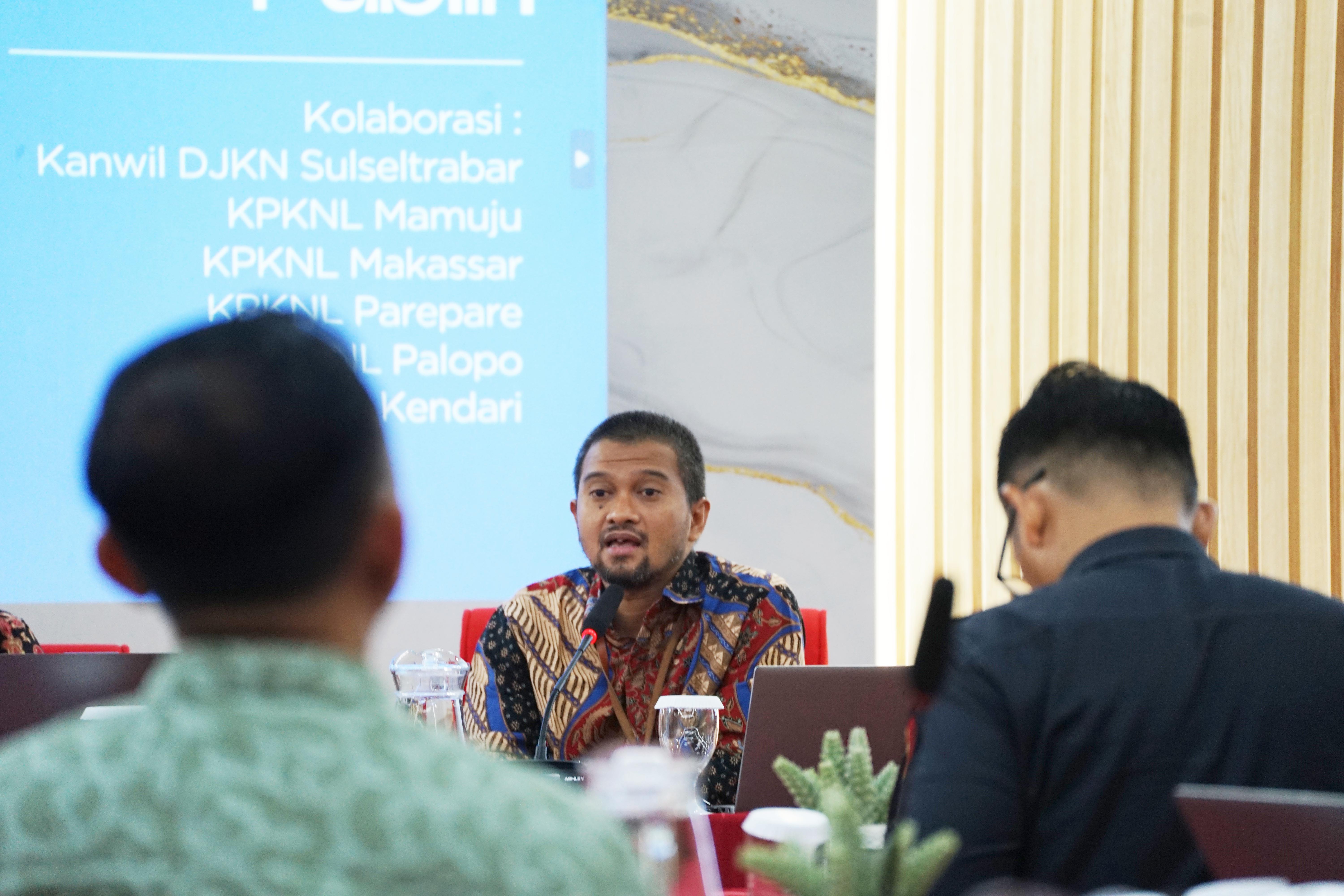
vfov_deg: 5.7
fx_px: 9071
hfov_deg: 8.5
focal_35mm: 243
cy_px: 448
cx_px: 672
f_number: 6.3
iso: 1000
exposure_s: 1/60
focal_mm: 243
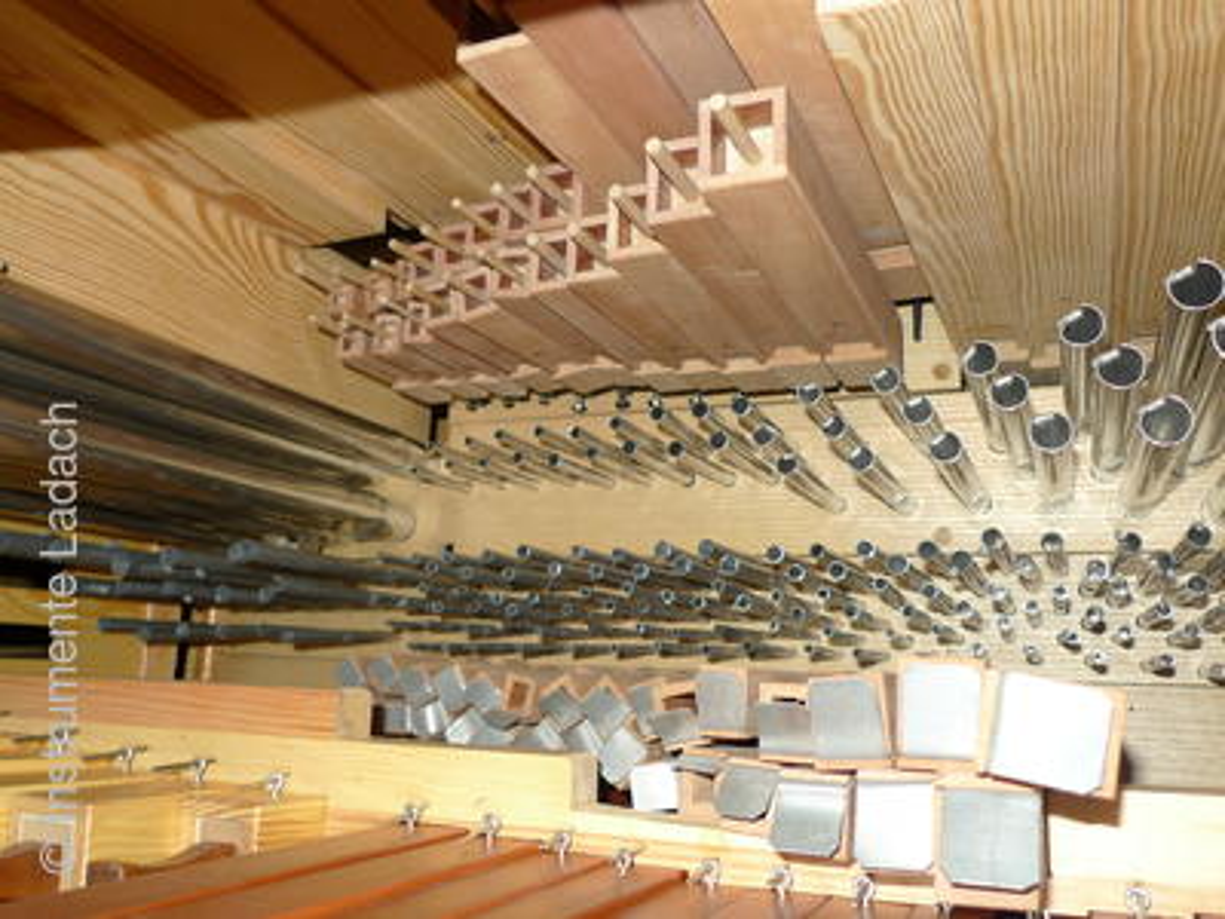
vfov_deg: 46.8
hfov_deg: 60.0
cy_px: 460
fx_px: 1062
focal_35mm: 30
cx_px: 612
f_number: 2
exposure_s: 1/125
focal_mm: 5.1
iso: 100
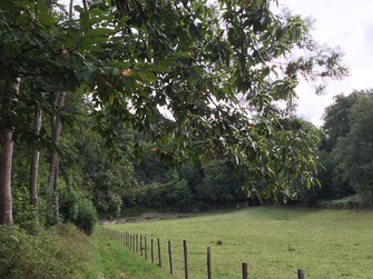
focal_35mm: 52
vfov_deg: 28.0
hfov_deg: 36.4
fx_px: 560
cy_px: 159
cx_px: 124
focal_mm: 4.15
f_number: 2.2
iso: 32
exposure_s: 1/291
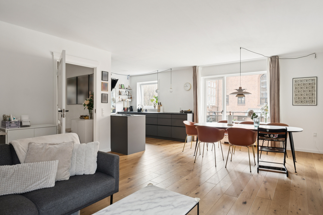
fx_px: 184
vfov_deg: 60.7
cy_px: 106
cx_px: 175
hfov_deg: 82.4
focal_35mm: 20
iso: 250
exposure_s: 1/2
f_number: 7.1
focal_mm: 12.3
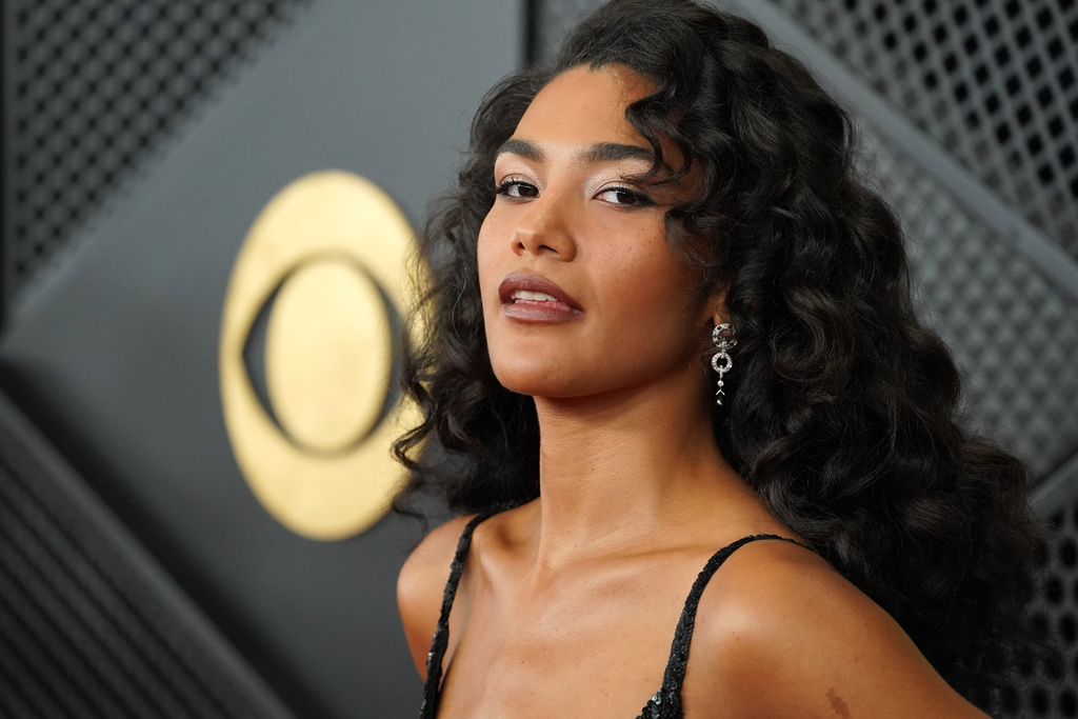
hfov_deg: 8.9
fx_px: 6948
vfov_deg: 5.9
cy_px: 360
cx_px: 539
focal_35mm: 232
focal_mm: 232
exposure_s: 1/500
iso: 5000
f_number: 5.6
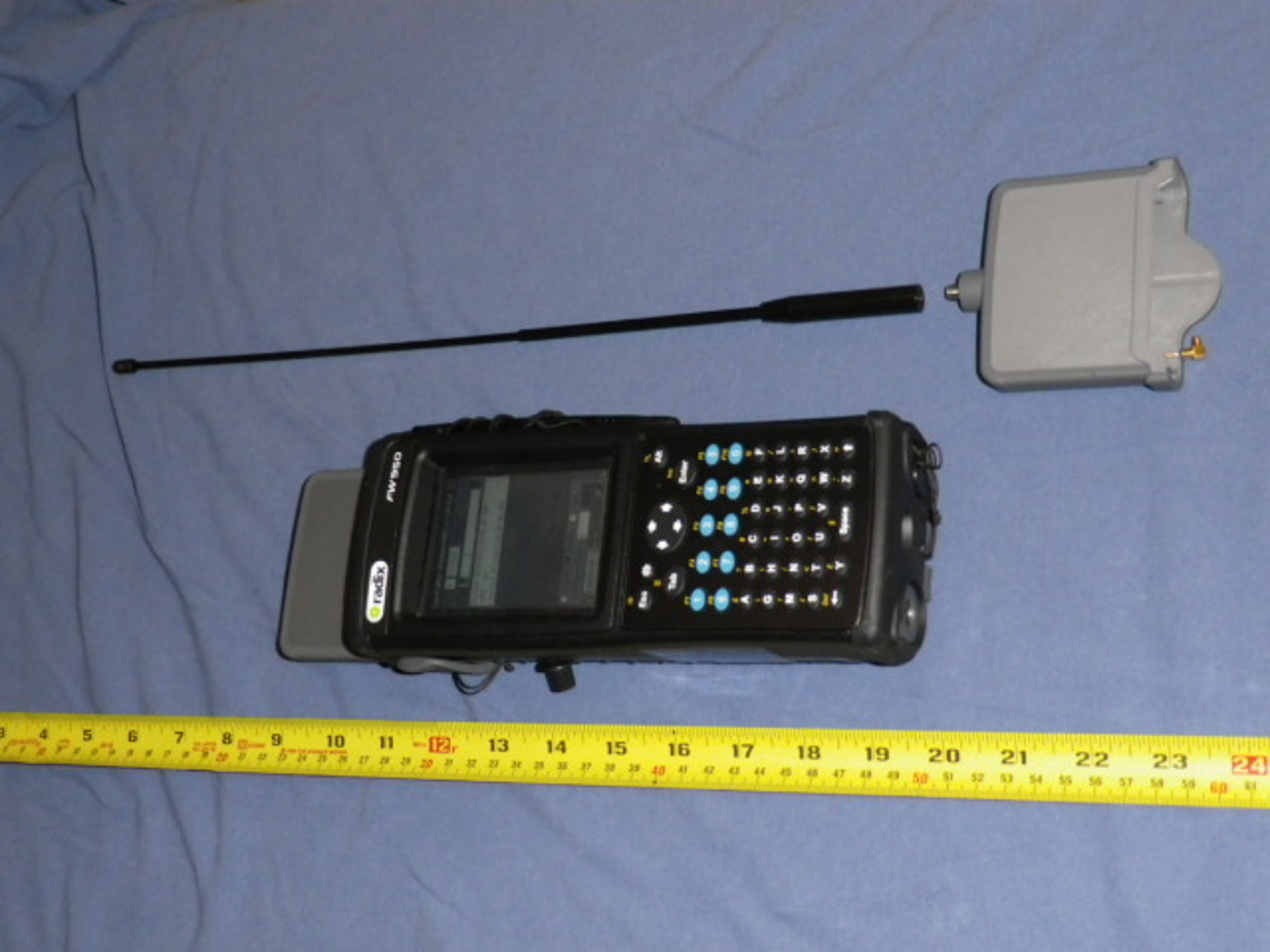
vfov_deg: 31.5
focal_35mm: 46
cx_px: 635
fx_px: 1688
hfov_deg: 41.2
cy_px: 476
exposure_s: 1/60
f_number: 4.2
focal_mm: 8.2
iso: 400
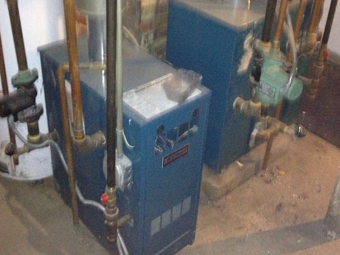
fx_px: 501
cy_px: 74
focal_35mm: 51
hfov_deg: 37.5
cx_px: 171
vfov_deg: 28.3
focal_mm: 4.28
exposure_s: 1/16
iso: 640
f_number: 2.4
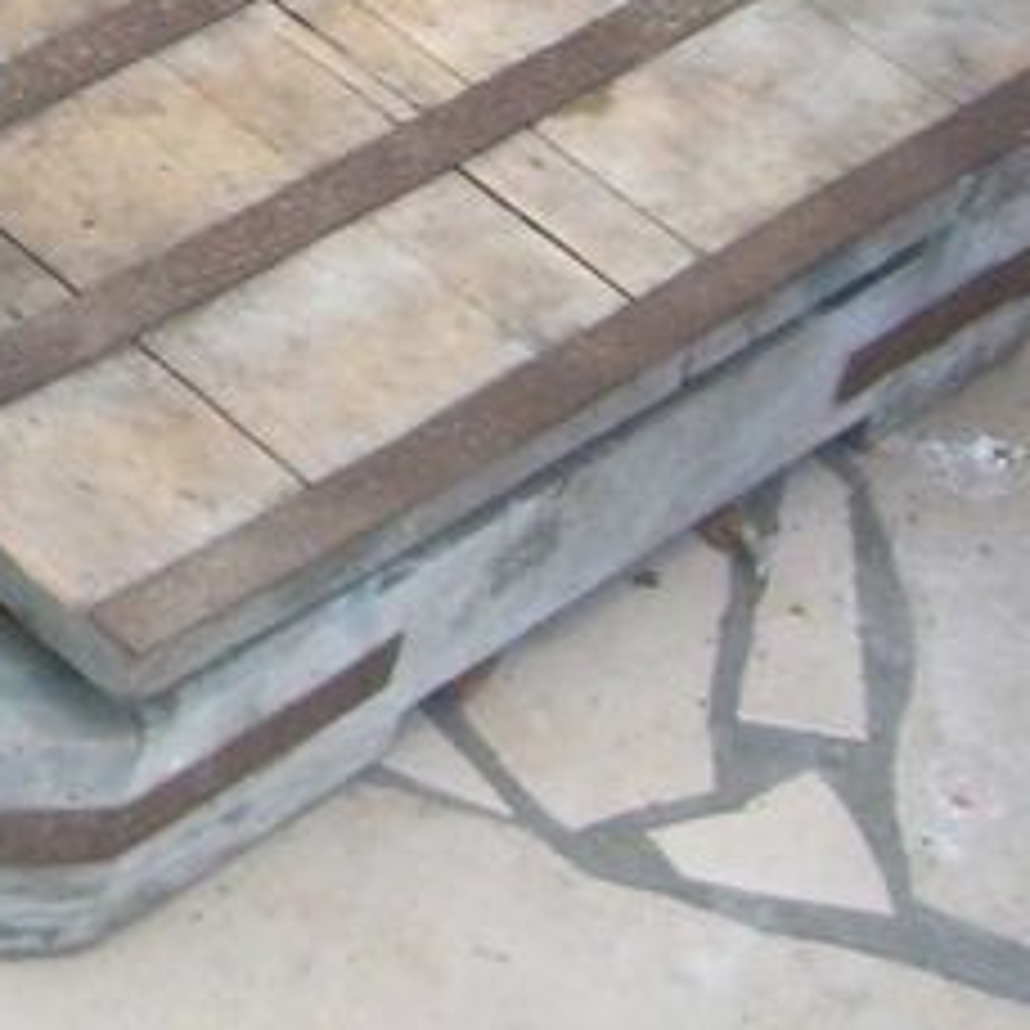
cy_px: -85
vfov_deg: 12.7
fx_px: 4545
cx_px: -679
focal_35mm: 135
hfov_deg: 12.1
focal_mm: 5.8
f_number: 2.6
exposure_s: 1/40
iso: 100
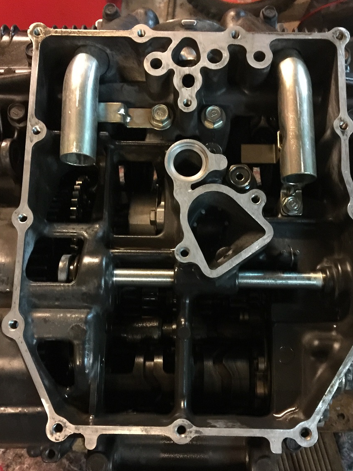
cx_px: 189
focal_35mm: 34
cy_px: 251
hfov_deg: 41.8
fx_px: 462
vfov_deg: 53.9
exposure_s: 1/8
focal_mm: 4.15
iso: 250
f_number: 2.2
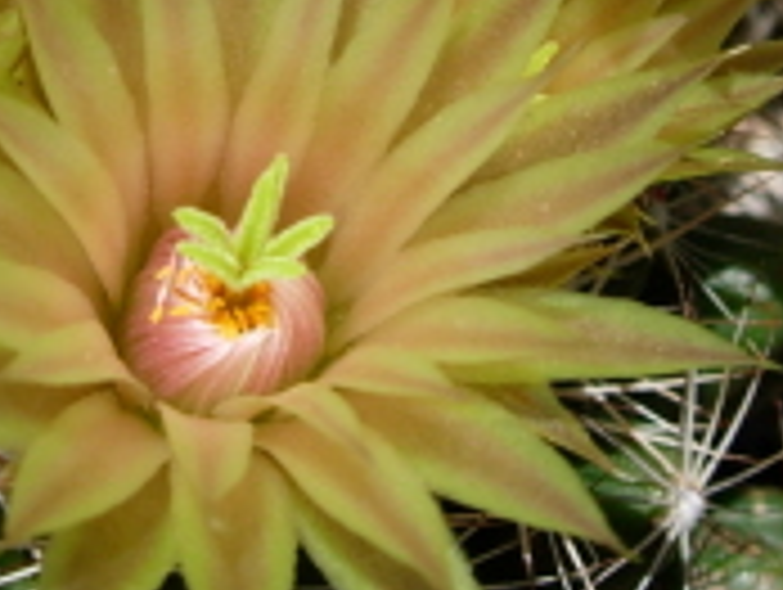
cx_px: 369
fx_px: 2469
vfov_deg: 13.4
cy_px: -43
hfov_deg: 18.0
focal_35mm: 109
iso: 64
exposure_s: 1/861
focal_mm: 7.8
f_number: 4.8
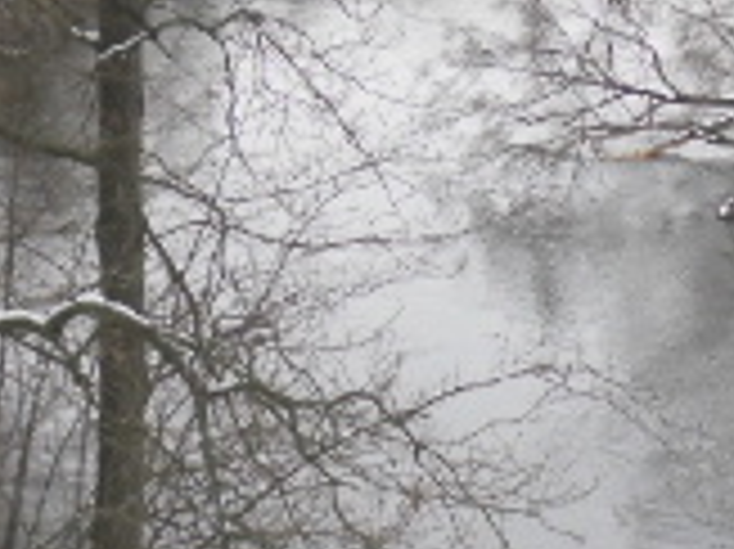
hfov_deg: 12.8
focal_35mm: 153
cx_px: 693
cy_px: 464
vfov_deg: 9.7
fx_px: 3242
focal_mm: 6.9
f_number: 3.4
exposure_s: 1/90
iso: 100
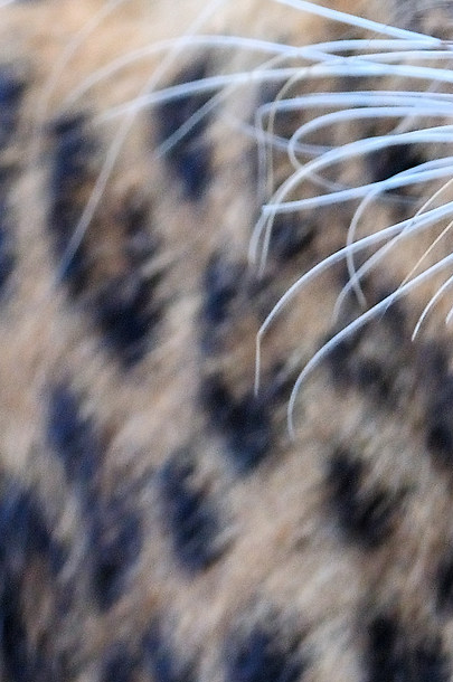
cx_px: 865
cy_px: 295
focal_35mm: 1770
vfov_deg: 1.2
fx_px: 33501
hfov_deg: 0.8
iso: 1000
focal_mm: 300
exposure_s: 1/40
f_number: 4
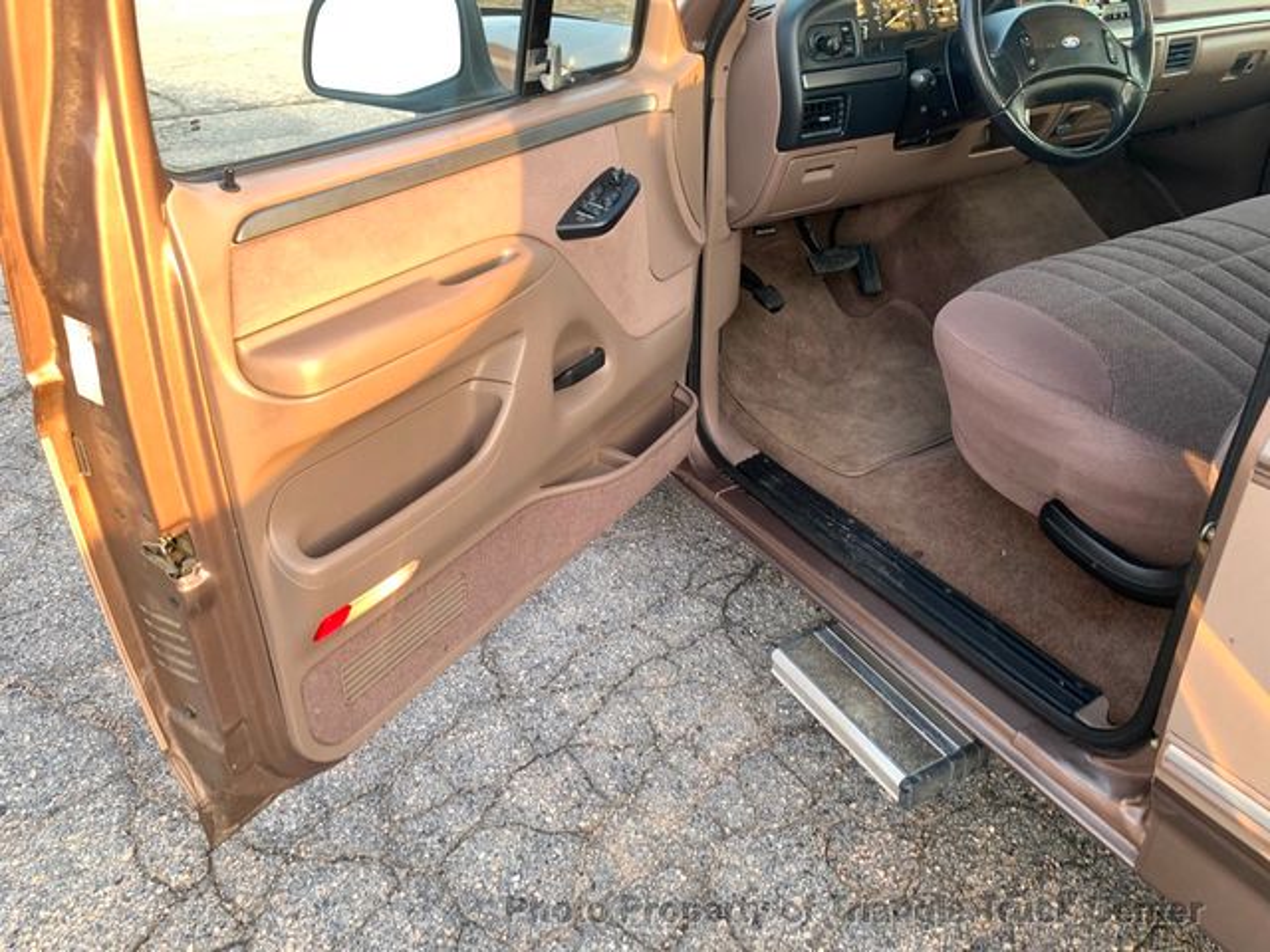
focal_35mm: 26
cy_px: 476
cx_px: 635
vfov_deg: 53.1
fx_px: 954
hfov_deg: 67.3
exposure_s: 1/121
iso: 50
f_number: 1.8
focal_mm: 4.25
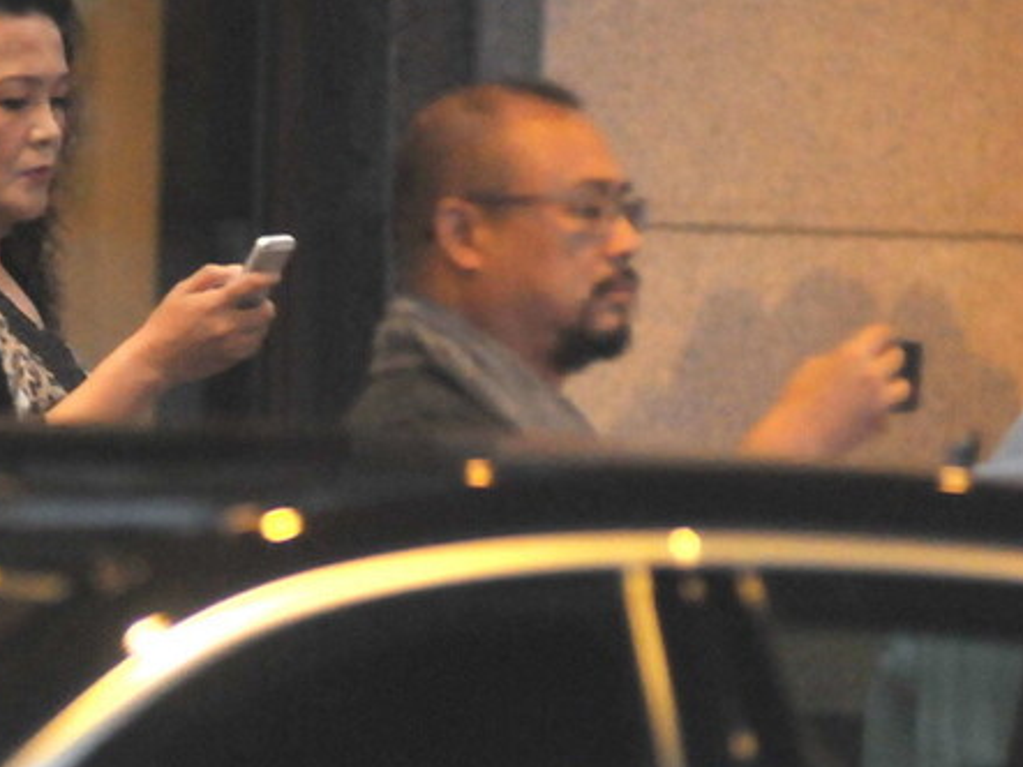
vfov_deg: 2.2
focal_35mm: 663
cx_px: -127
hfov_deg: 3.0
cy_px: 438
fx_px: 19588
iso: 1600
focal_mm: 170
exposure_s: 1/100
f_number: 2.8
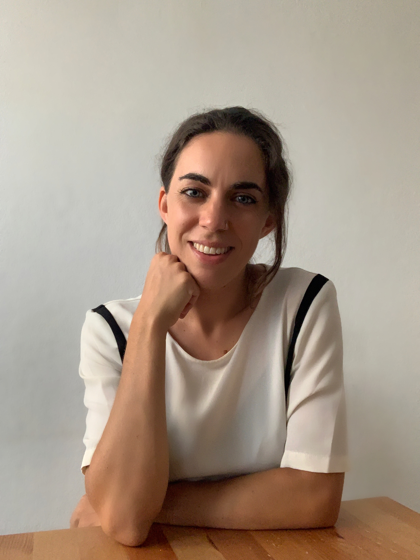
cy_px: 280
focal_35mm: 32
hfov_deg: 44.2
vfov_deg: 56.8
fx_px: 518
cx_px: 210
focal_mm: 2.87
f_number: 2.2
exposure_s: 1/40
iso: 320
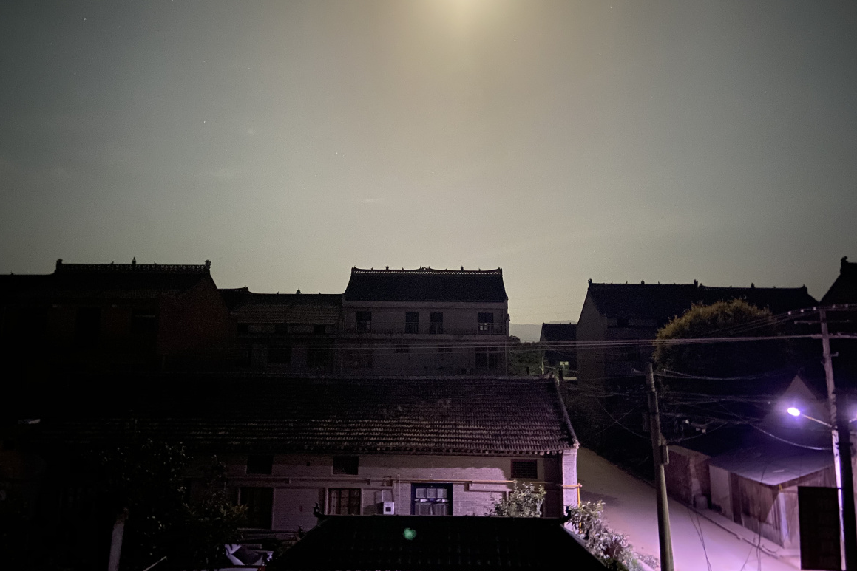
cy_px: 250
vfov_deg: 46.3
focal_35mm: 28
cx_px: 430
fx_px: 667
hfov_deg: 65.5
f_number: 1.8
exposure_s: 1/2
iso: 800
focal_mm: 4.25
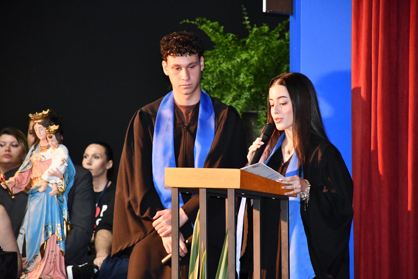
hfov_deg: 10.5
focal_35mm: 195
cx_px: 209
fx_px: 2264
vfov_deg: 7.0
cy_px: 140
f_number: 5.6
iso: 6400
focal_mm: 130
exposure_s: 1/60
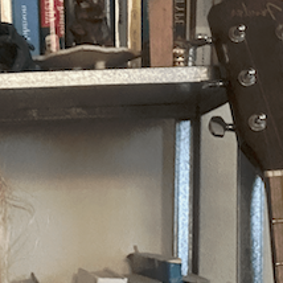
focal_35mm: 94
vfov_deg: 17.6
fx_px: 869
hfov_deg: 18.1
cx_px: 7
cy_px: 343
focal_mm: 2.69
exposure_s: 1/17
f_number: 1.9
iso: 640
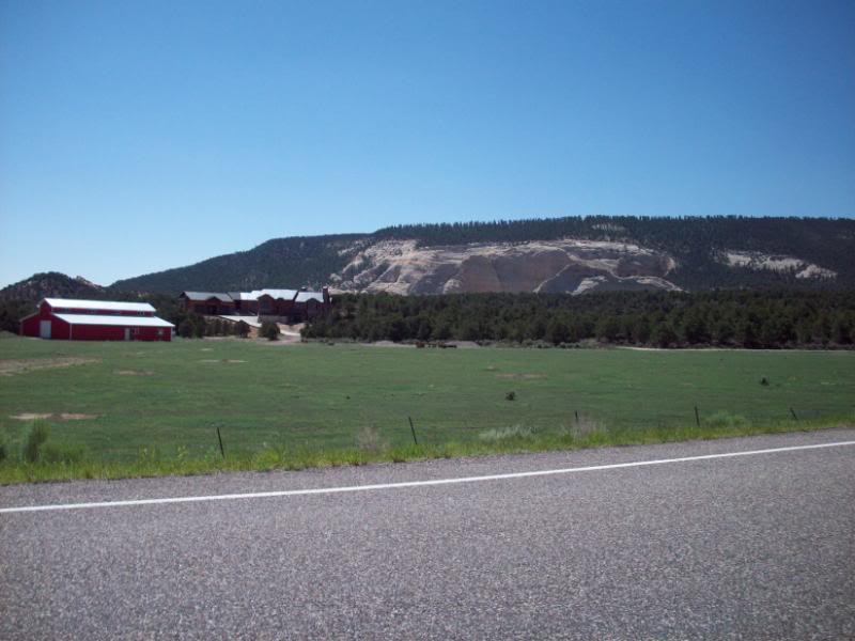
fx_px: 914
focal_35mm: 37
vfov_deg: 38.7
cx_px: 428
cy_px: 320
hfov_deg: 50.1
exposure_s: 1/562
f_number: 5.6
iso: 80
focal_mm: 6.2
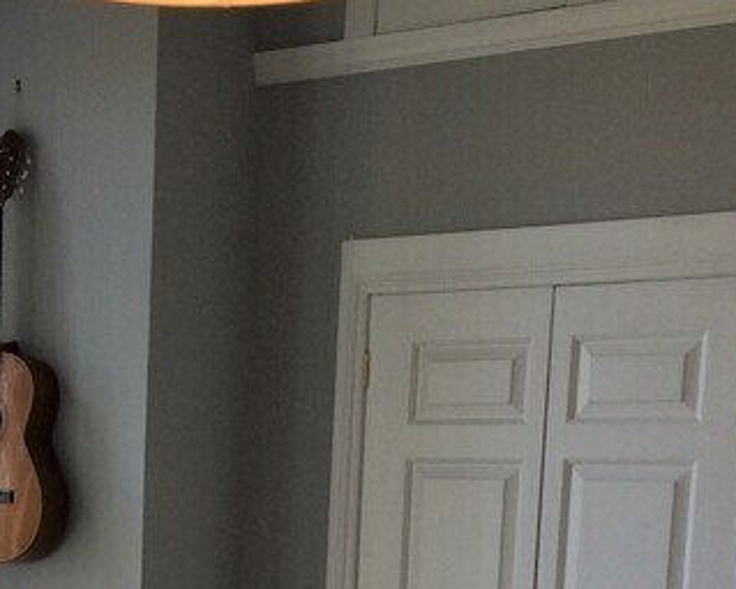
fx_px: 1982
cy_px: 776
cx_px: 67
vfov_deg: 16.0
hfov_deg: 20.6
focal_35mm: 91
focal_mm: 4.15
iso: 32
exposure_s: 1/122
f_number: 2.2
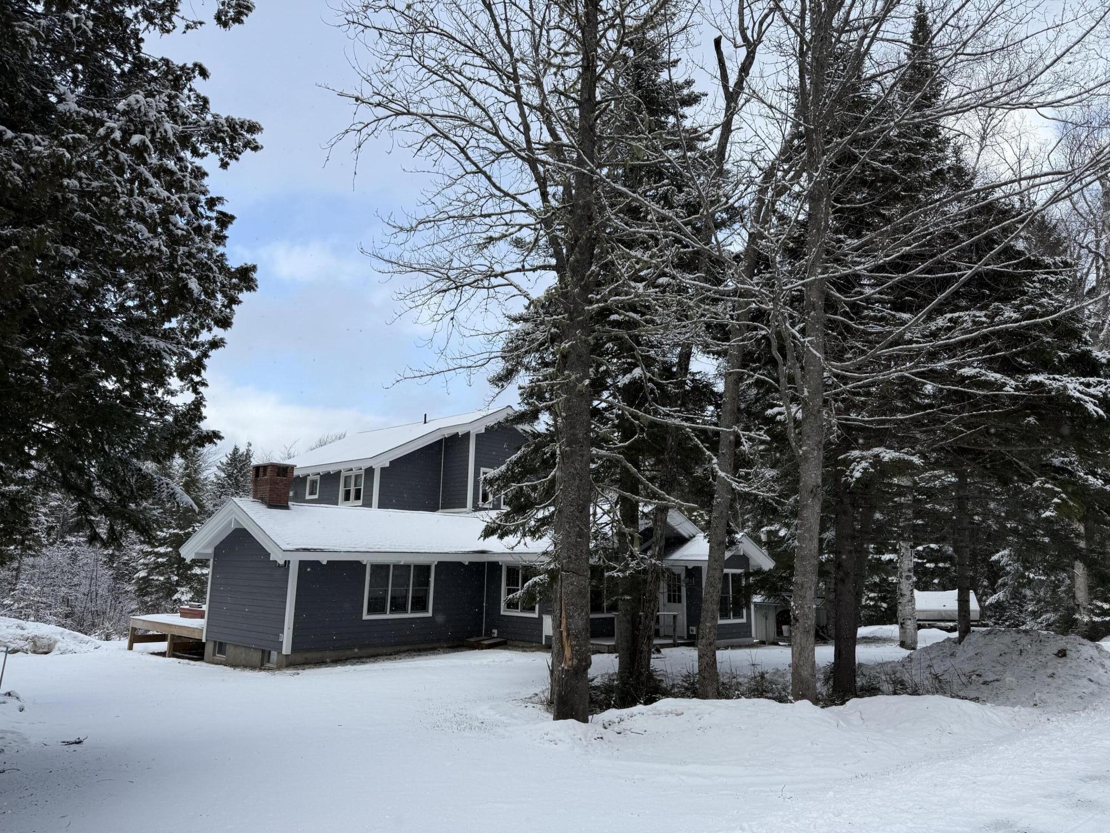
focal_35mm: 24
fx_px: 770
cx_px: 555
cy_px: 416
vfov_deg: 56.8
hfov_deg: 71.6
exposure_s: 1/1618
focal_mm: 6.76
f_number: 1.78
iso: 80
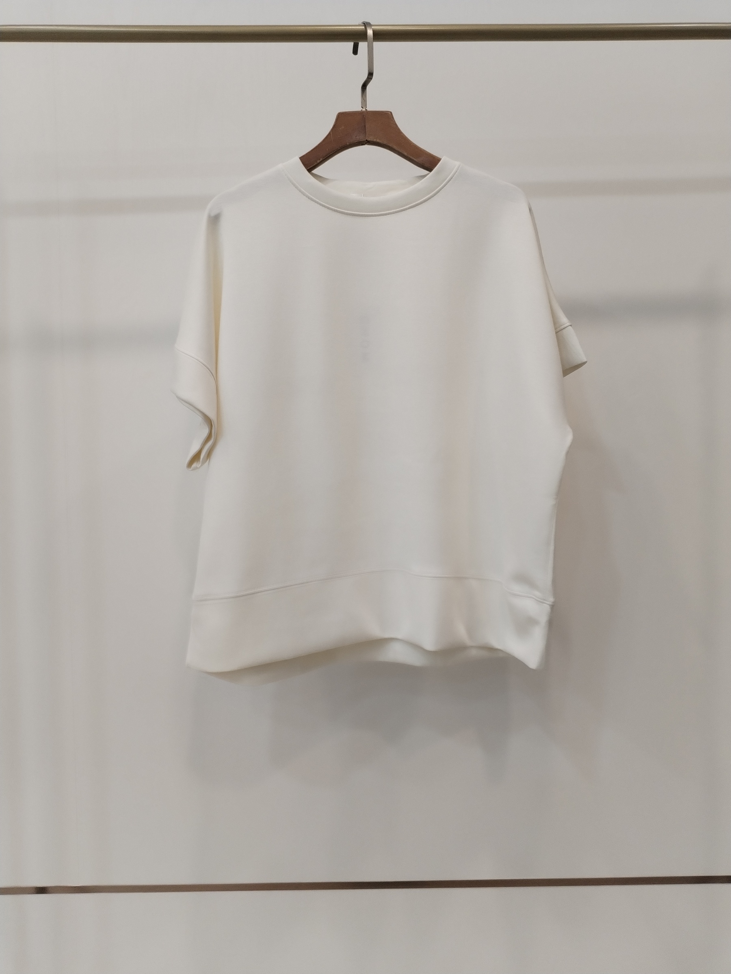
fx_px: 817
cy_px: 487
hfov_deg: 48.2
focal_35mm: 29
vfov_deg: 61.7
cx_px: 366
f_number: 1.8
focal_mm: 4.75
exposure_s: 1/60
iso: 261
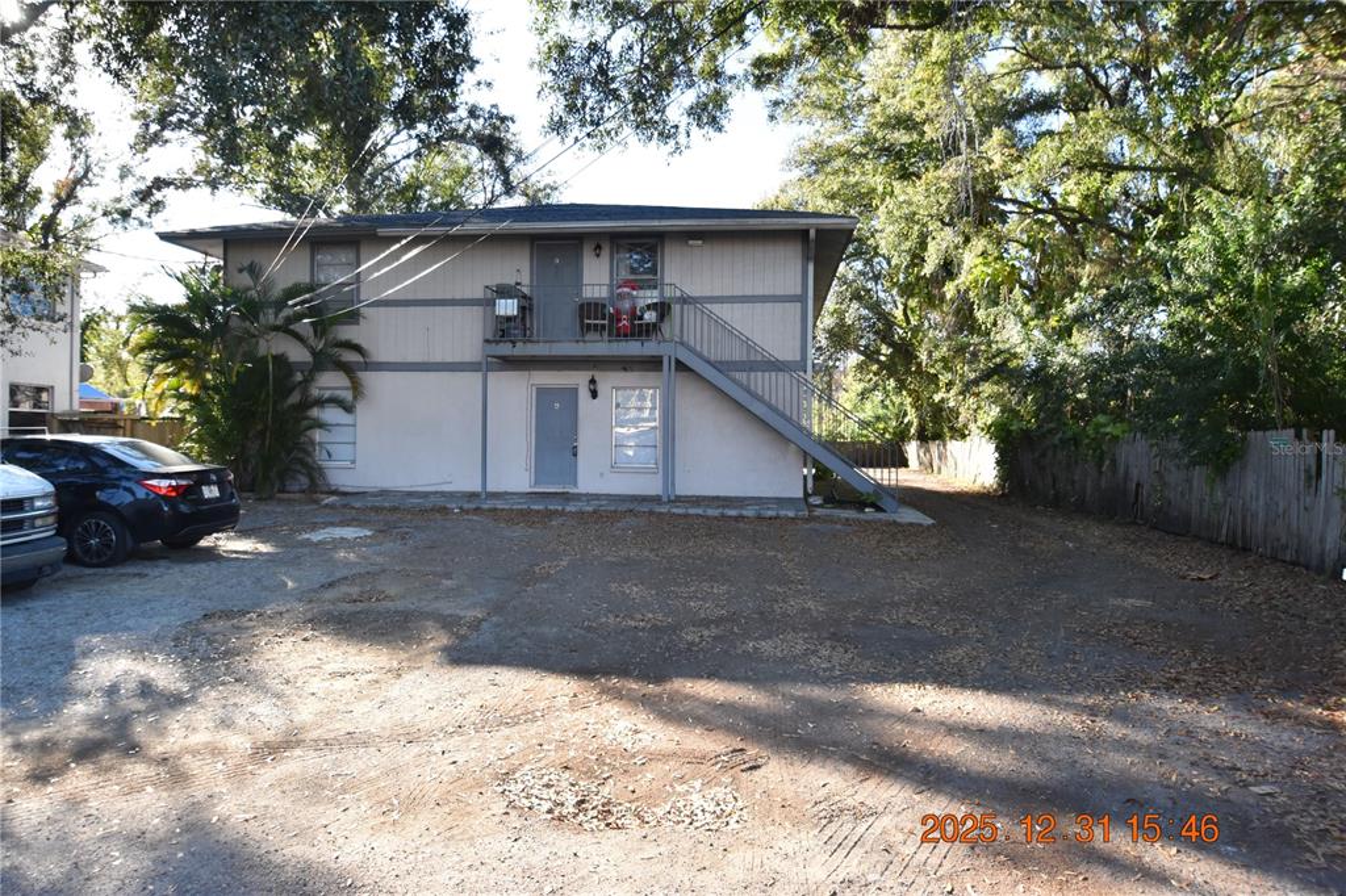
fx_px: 841
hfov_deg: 77.3
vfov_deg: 56.1
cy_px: 448
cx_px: 673
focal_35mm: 22
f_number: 4
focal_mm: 15
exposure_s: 1/1500
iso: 800
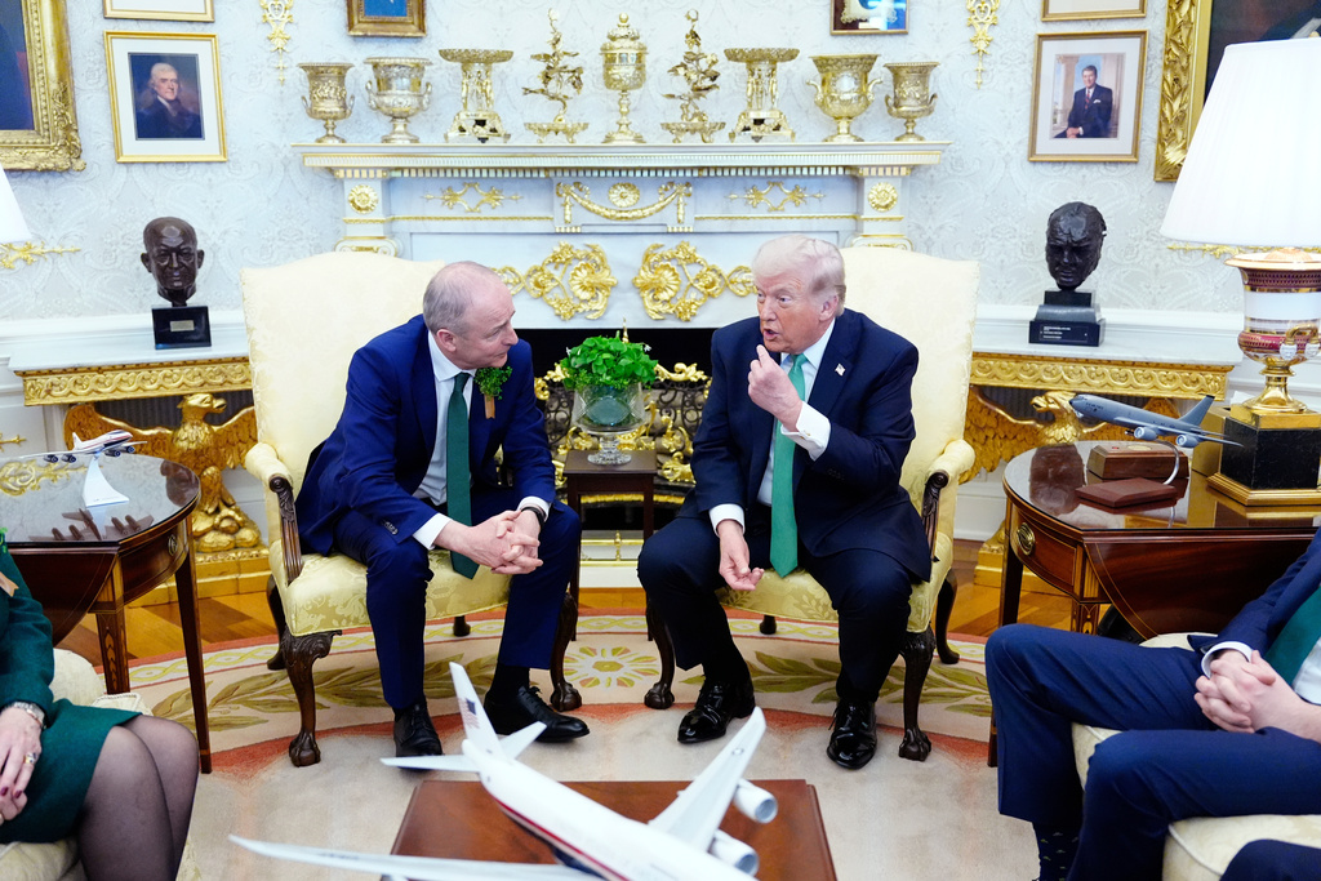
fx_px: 1284
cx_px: 660
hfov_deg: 54.4
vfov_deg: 37.9
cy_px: 440
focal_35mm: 35
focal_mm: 35
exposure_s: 1/400
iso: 6400
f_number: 2.8
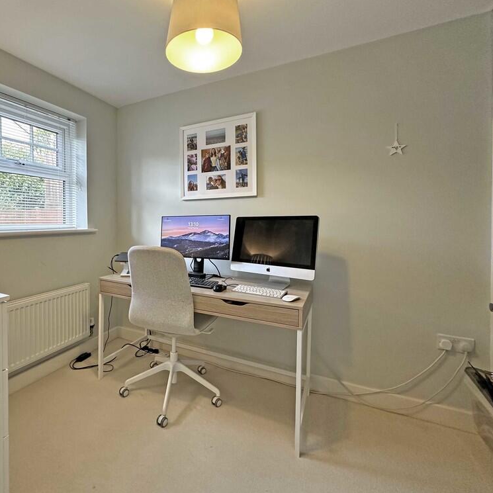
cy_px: 250
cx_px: 179
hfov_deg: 82.0
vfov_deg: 84.0
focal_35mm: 17
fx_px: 274
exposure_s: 1/100
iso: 250
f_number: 2.2
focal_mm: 2.22
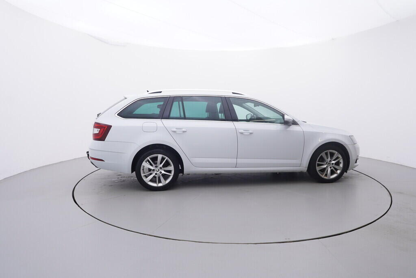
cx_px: 208
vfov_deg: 56.2
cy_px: 139
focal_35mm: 22
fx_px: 260
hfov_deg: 77.3
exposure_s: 1/80
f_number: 5
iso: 200
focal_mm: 15
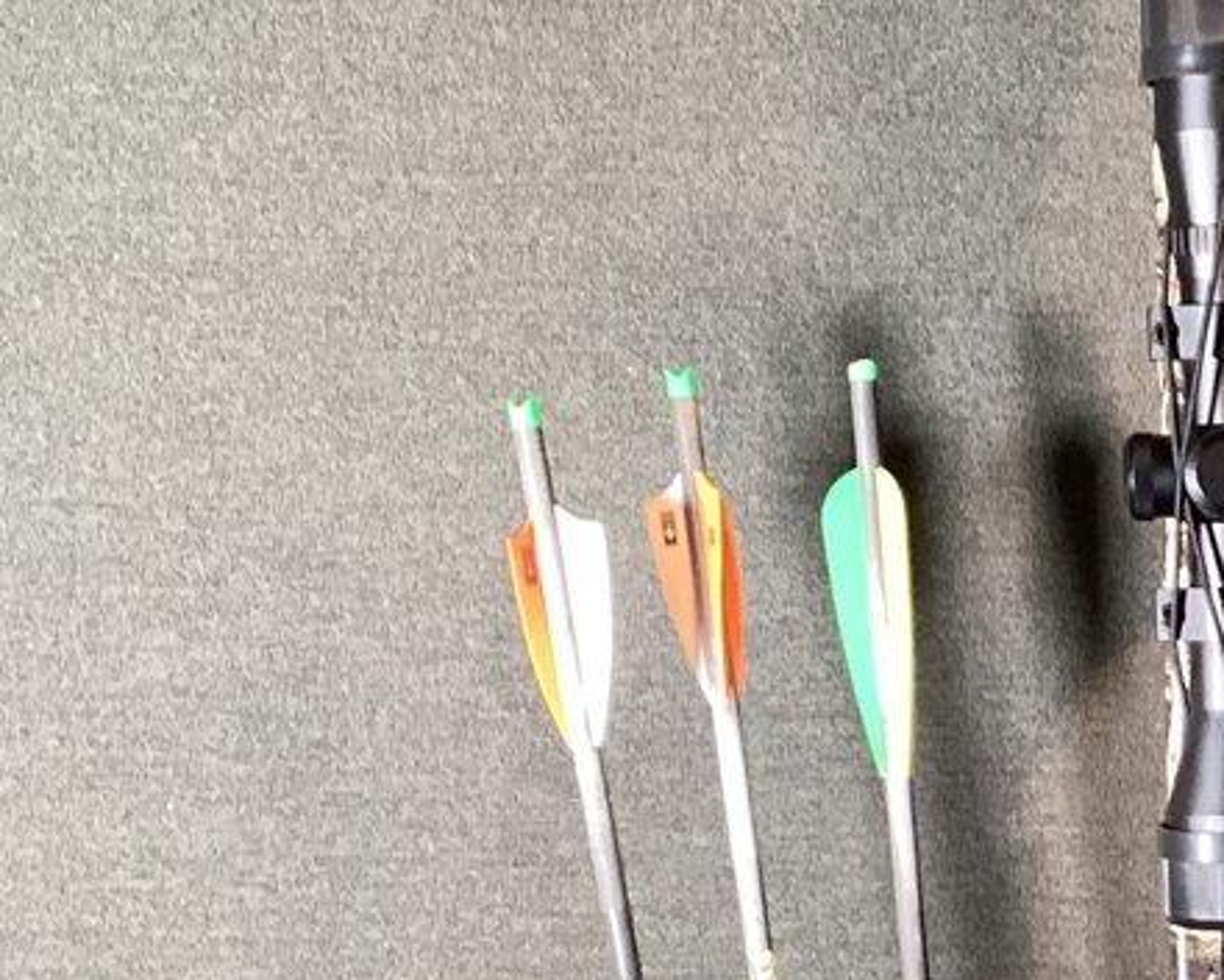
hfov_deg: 17.8
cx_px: 1348
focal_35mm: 104
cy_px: 945
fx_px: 3767
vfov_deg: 14.6
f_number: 2.4
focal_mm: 3.3
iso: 320
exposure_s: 1/40
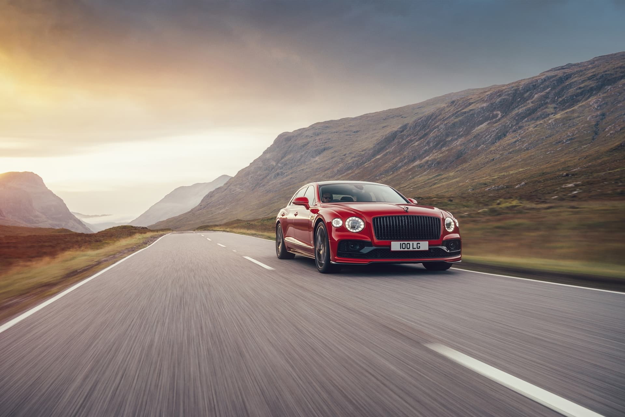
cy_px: 208
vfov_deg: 45.0
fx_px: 503
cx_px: 312
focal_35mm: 29
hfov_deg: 63.7
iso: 200
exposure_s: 1/25
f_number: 5.6
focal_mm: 29
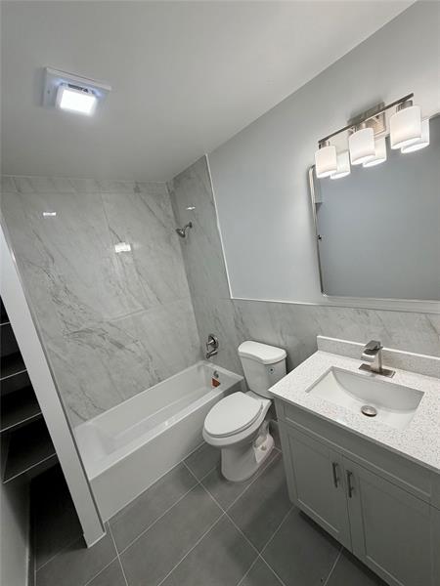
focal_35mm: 14
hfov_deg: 85.7
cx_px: 220
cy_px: 293
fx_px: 237
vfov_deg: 102.1
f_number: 2.2
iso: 125
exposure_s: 1/120
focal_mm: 2.22
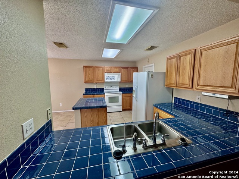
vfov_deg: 85.7
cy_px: 90
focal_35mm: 14
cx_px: 120
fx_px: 97
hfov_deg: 102.1
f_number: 2.2
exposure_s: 1/120
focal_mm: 2.22
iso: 250
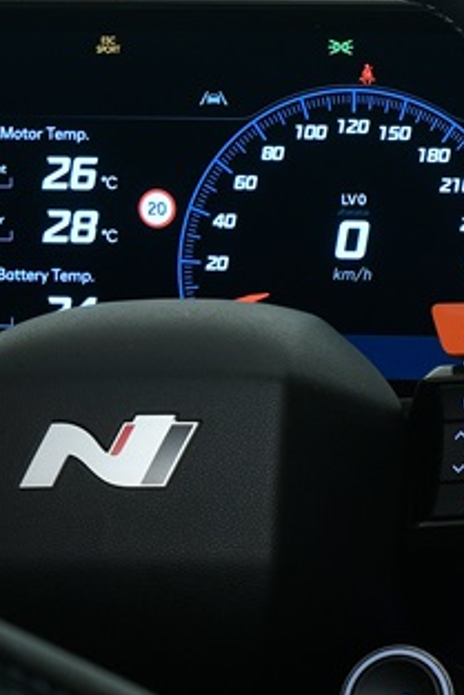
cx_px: 895
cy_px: 842
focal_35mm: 352
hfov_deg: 3.9
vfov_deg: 5.8
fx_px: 6797
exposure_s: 1/4
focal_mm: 58
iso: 160
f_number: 9
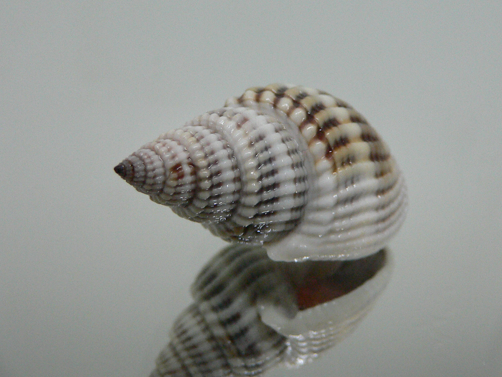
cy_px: 174
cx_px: 263
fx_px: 595
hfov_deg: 45.8
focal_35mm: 41
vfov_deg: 35.1
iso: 200
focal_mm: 4.6
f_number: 2.8
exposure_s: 1/60
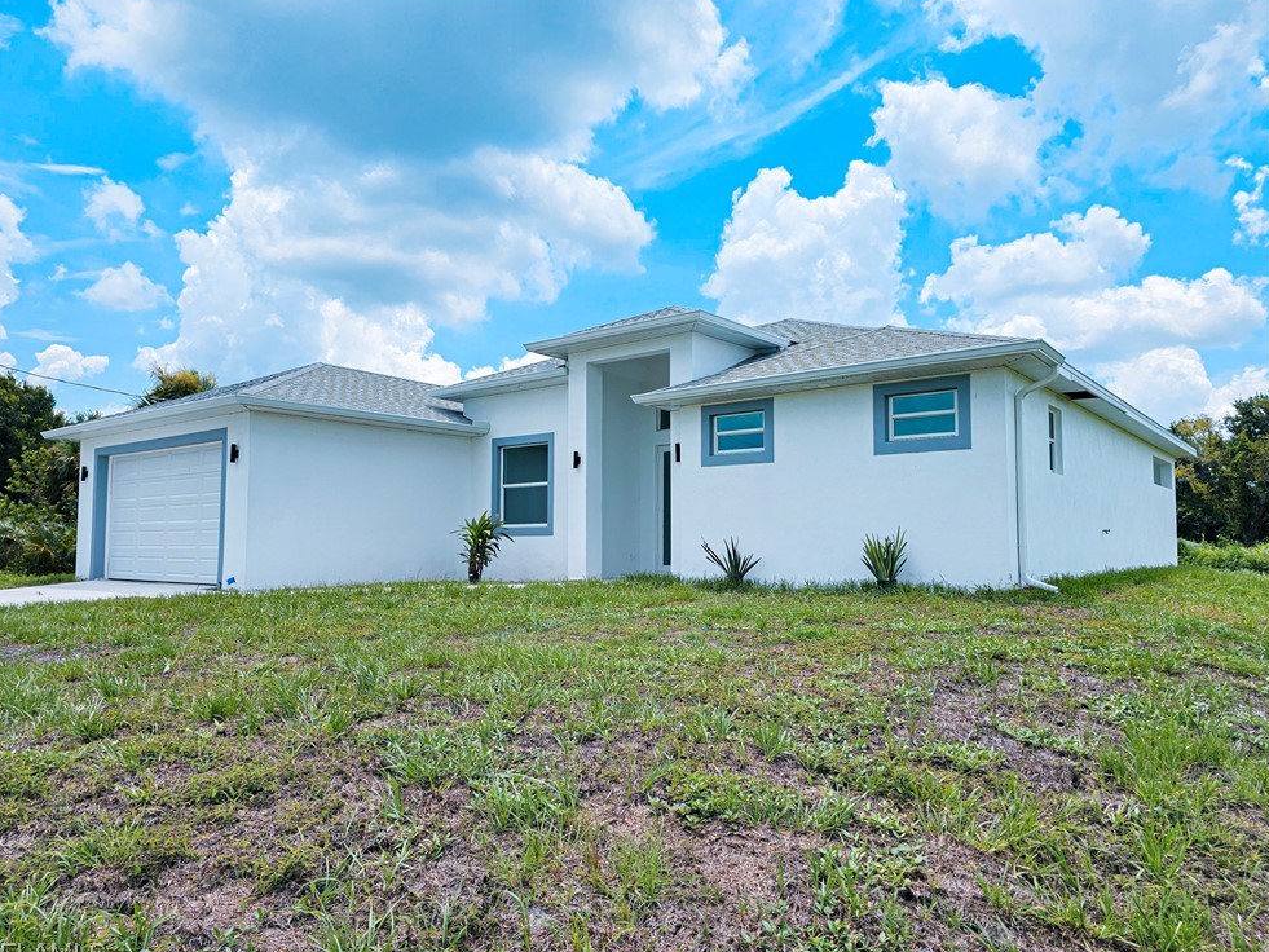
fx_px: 880
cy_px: 486
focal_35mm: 24
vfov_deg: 56.8
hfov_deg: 71.6
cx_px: 611
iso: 12
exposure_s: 1/1704
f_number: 1.7
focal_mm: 6.3
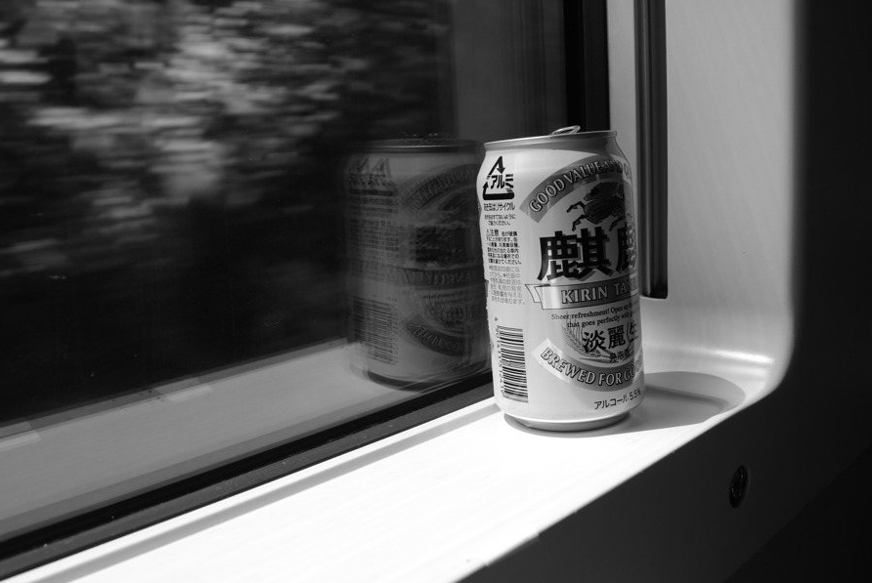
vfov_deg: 42.4
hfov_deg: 60.2
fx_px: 752
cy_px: 257
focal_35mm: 31
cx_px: 413
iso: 100
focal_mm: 18
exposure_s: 1/160
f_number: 6.3
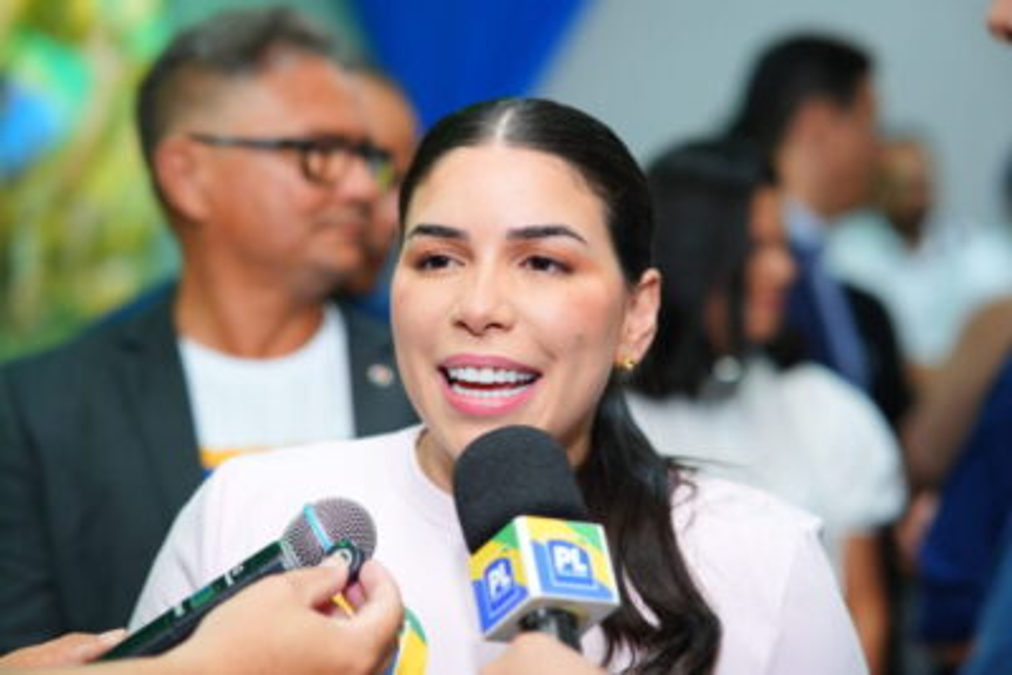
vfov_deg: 16.1
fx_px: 2390
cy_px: 338
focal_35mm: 85
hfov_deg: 23.9
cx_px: 506
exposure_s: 1/125
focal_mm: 85
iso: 1000
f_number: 2.5
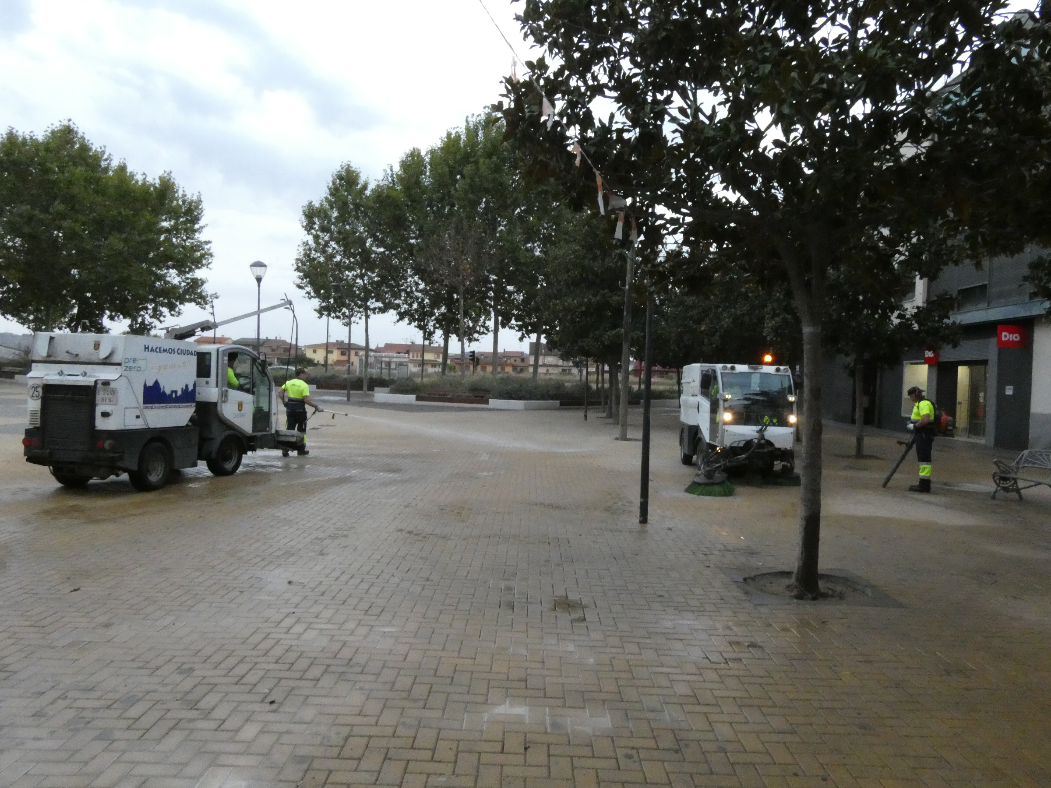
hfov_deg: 69.4
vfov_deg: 54.9
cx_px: 526
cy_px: 394
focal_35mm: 25
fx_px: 759
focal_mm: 4.4
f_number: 5.5
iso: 1250
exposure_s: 1/250
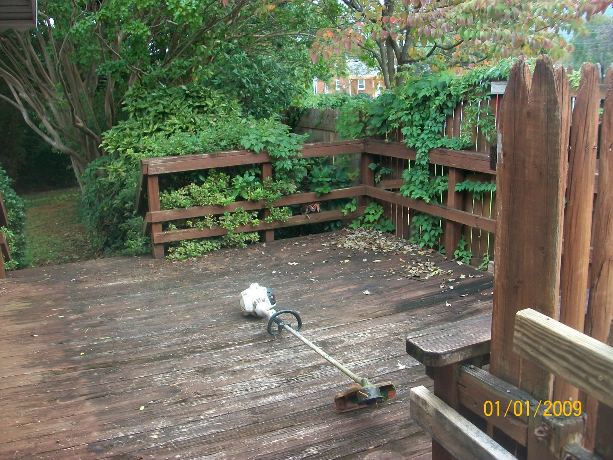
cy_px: 230
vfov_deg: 41.8
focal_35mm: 34
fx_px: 602
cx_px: 306
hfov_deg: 54.0
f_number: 2.8
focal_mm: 5.7
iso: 80
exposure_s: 1/100
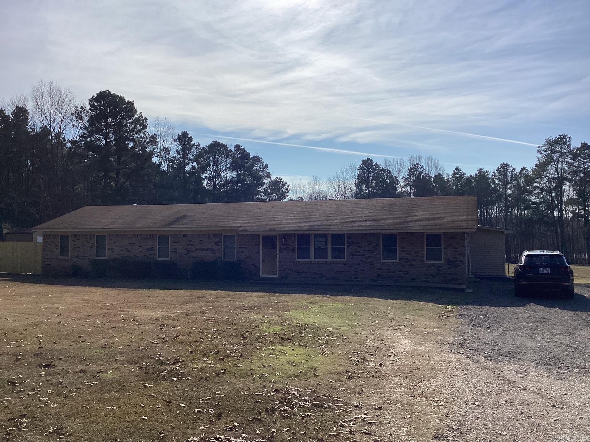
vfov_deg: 45.4
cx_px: 295
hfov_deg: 58.4
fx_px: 528
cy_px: 221
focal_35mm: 31
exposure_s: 1/4808
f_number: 2.4
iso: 25
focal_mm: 3.3
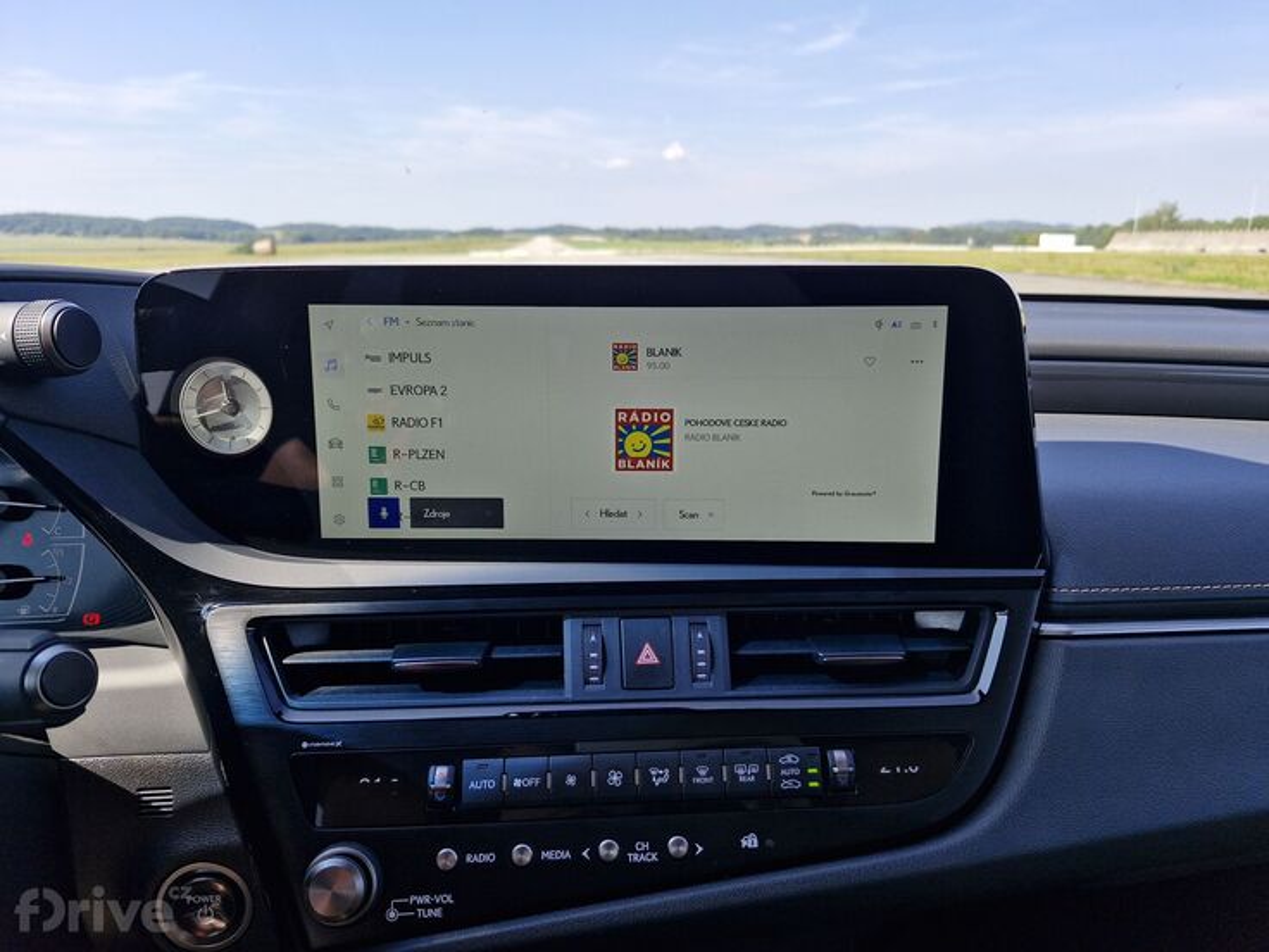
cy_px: 476
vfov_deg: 58.9
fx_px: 843
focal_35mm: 23
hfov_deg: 73.9
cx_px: 634
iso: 50
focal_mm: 5.54
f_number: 1.8
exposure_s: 1/458
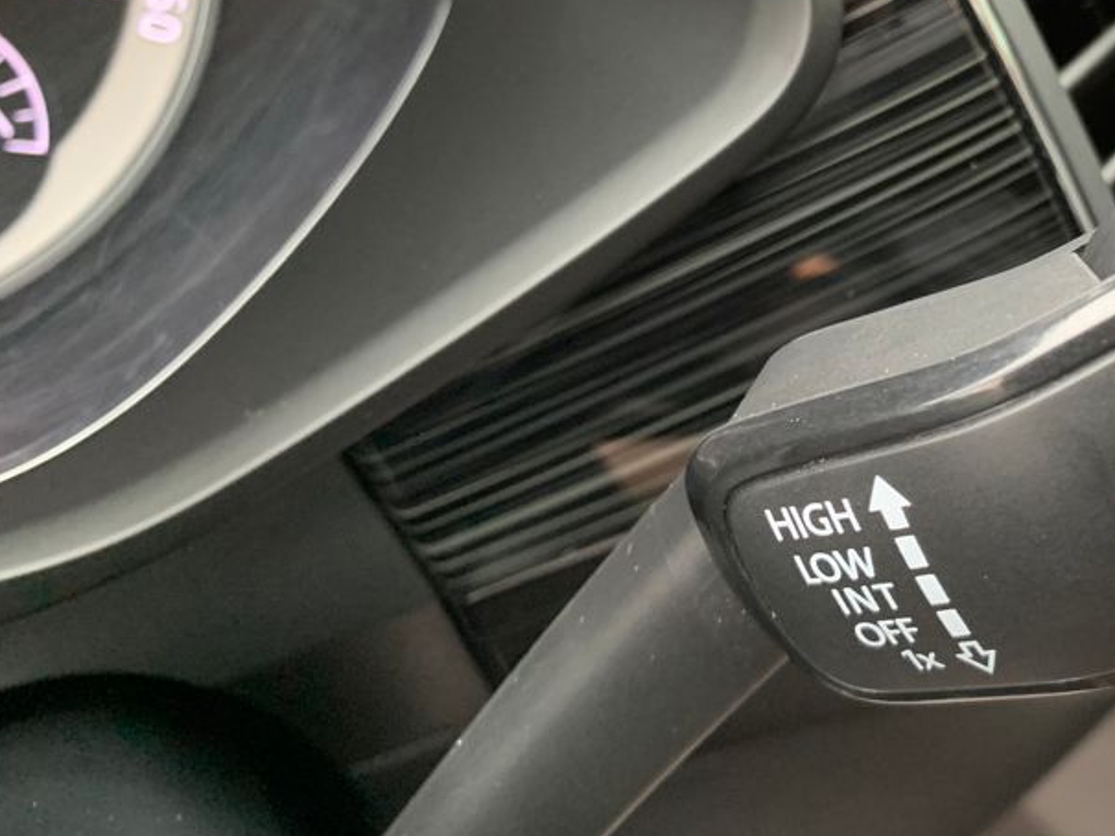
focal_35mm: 44
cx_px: 933
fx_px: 1418
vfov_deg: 31.9
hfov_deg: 40.7
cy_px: 151
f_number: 1.8
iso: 320
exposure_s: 1/60
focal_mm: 4.25
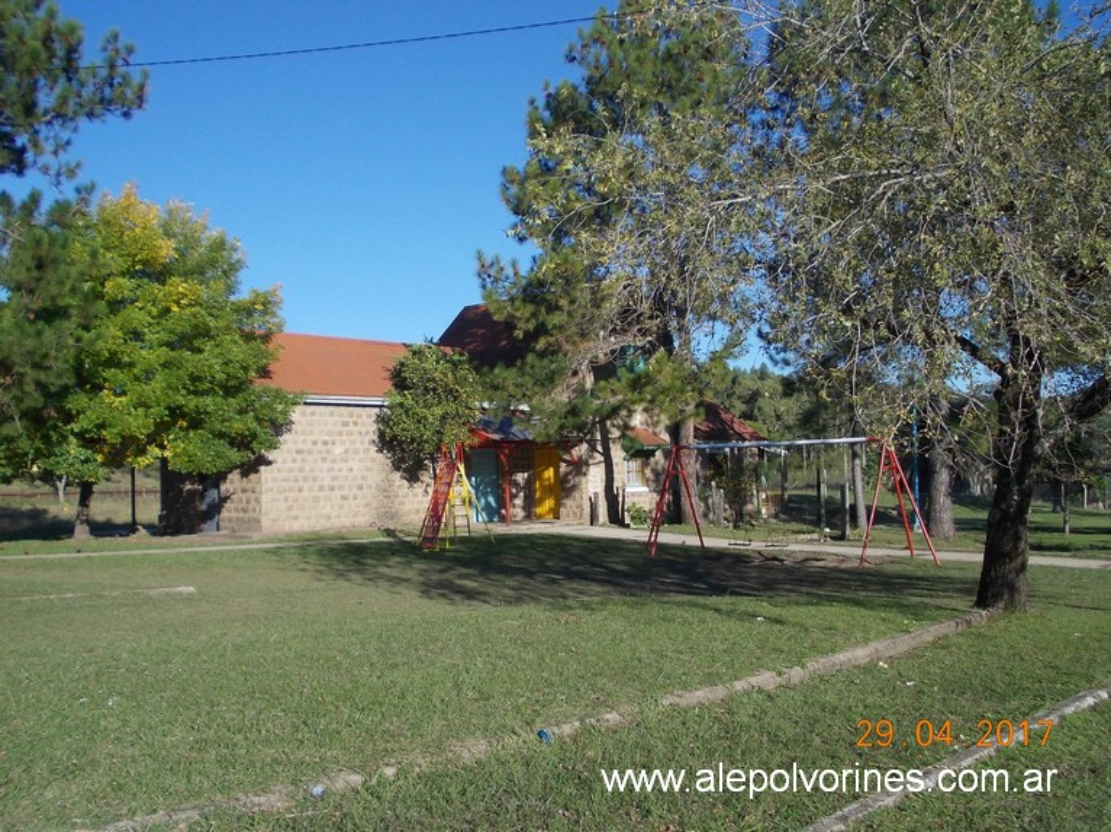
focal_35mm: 38
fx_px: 1219
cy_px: 416
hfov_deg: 49.0
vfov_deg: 37.7
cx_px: 556
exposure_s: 1/250
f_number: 6.2
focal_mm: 5.3
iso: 80
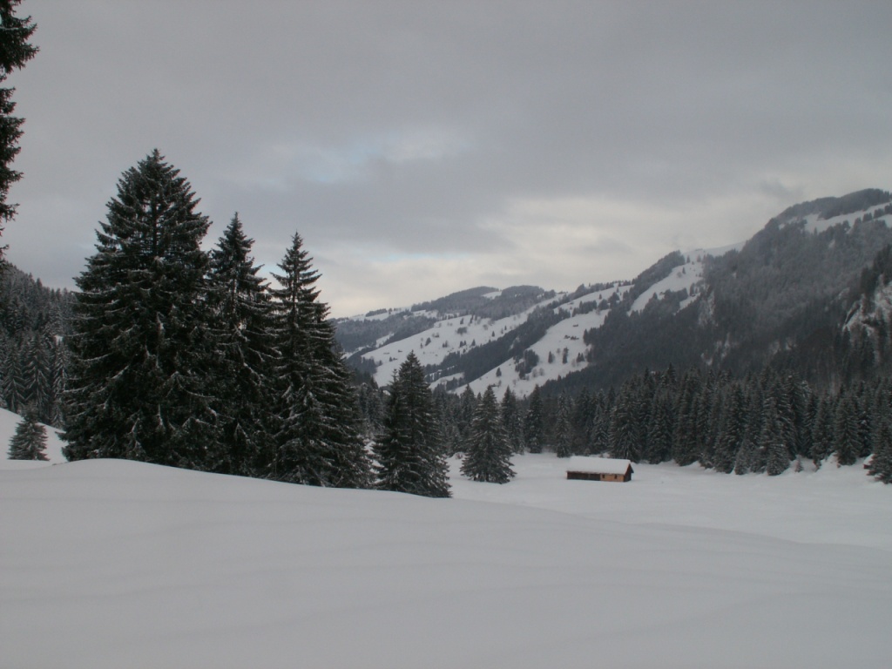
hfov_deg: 52.6
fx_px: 902
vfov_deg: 40.7
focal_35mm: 35
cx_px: 446
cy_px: 334
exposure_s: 1/125
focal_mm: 5.86
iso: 50
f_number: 8
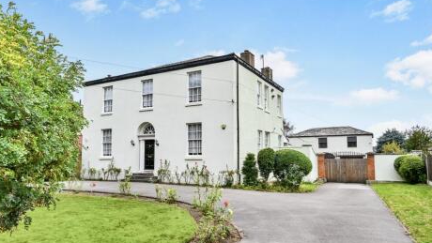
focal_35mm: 26
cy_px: 135
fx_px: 298
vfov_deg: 44.3
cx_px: 212
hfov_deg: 71.9
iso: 320
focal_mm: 16
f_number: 13
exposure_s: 1/100
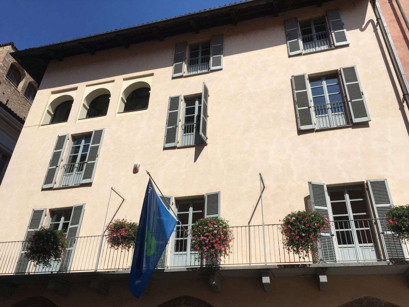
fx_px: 343
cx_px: 204
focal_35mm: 29
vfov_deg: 48.2
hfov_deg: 61.7
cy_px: 154
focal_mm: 4.15
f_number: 2.2
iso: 25
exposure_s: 1/2653
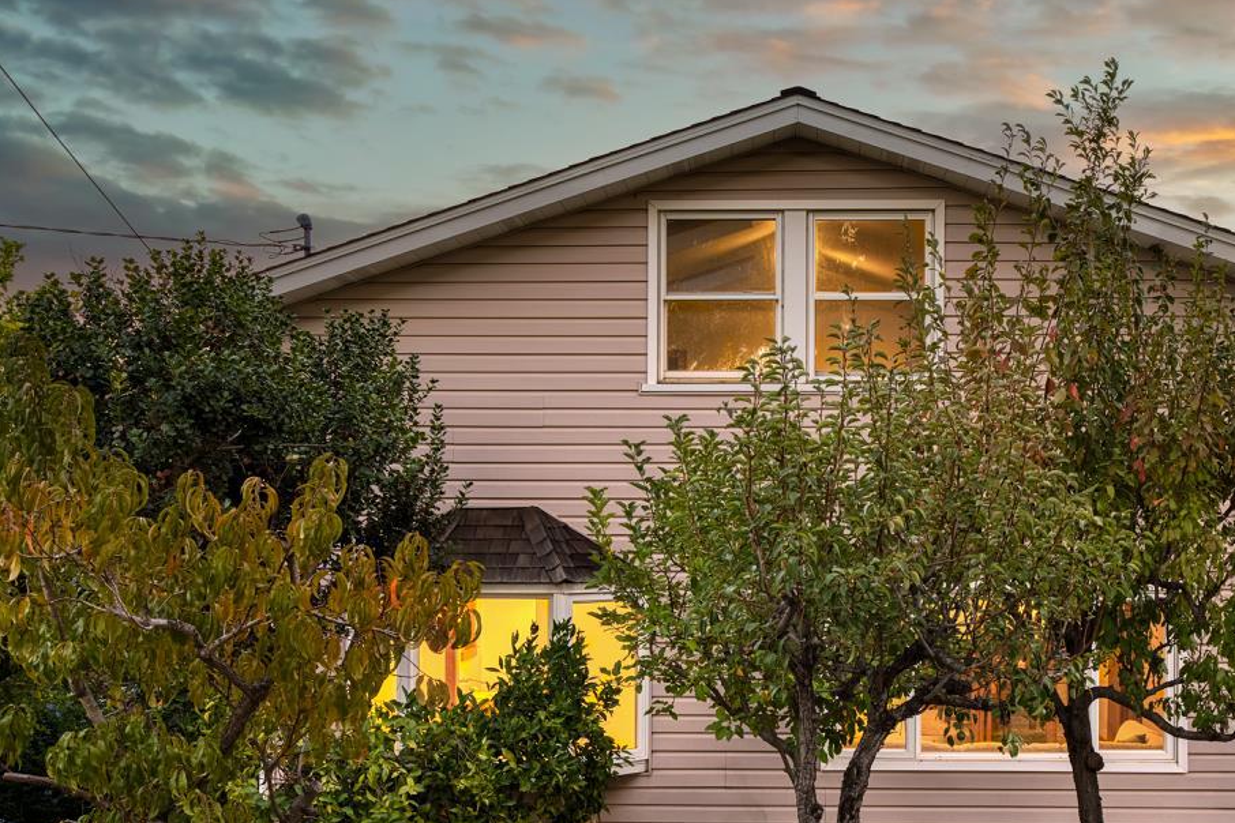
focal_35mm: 48
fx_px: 1647
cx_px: 758
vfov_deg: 27.9
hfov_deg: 40.9
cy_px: 537
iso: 125
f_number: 8
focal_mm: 29
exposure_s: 1/3
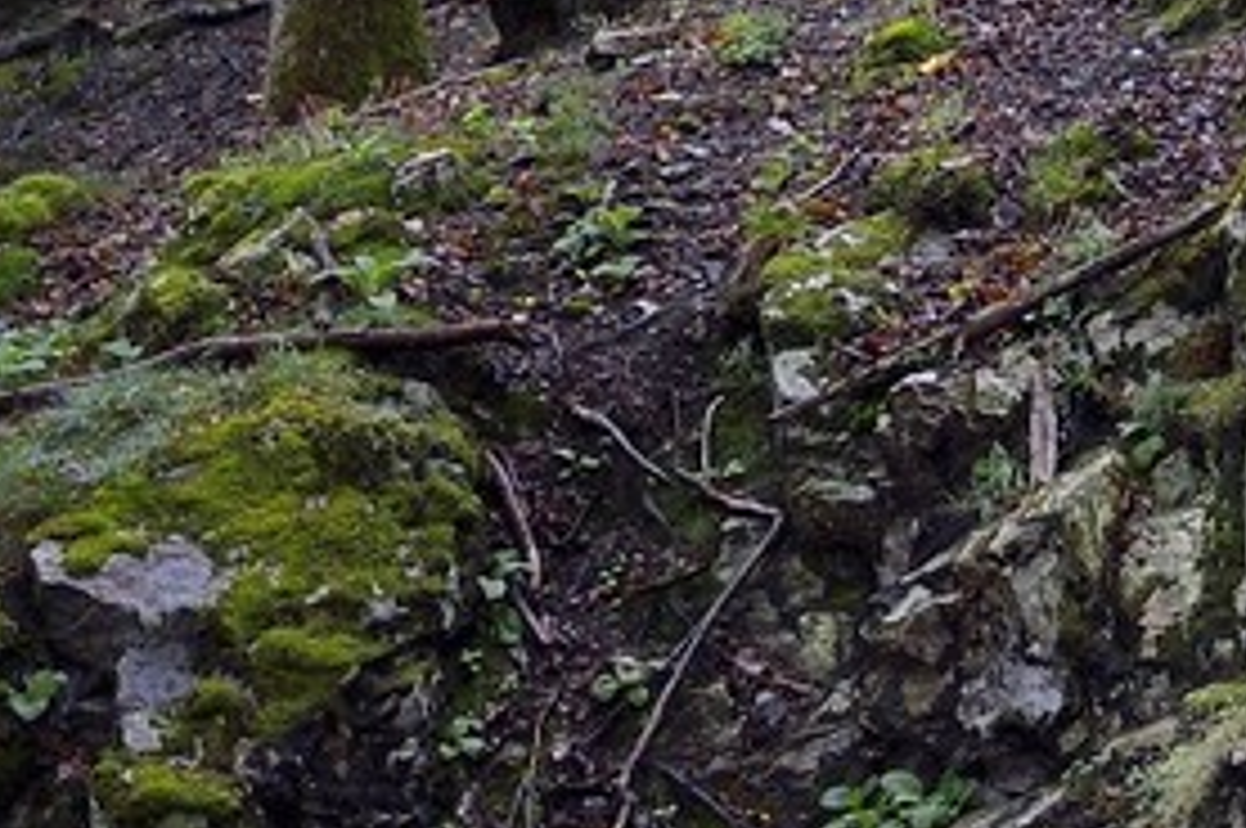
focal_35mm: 405
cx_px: 3135
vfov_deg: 3.3
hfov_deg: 4.9
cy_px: -1377
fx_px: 14001
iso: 400
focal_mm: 70
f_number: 5.6
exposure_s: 1/160
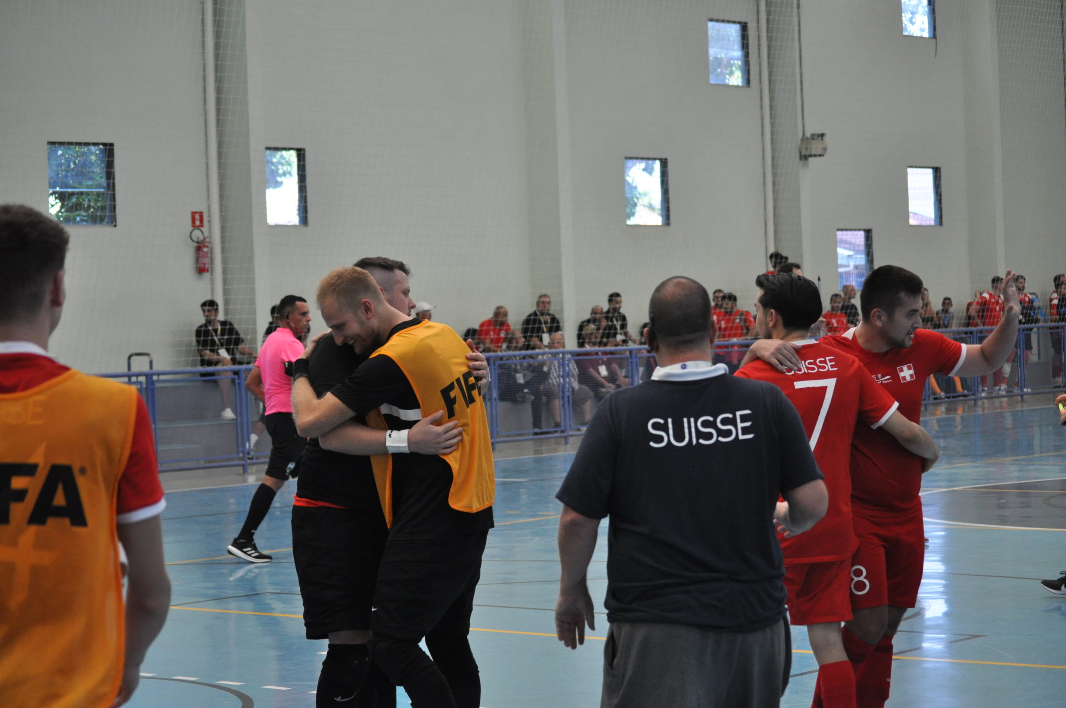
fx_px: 2662
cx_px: 533
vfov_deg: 15.1
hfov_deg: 22.6
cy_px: 354
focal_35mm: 90
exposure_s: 1/500
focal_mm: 60
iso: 1100
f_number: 4.2
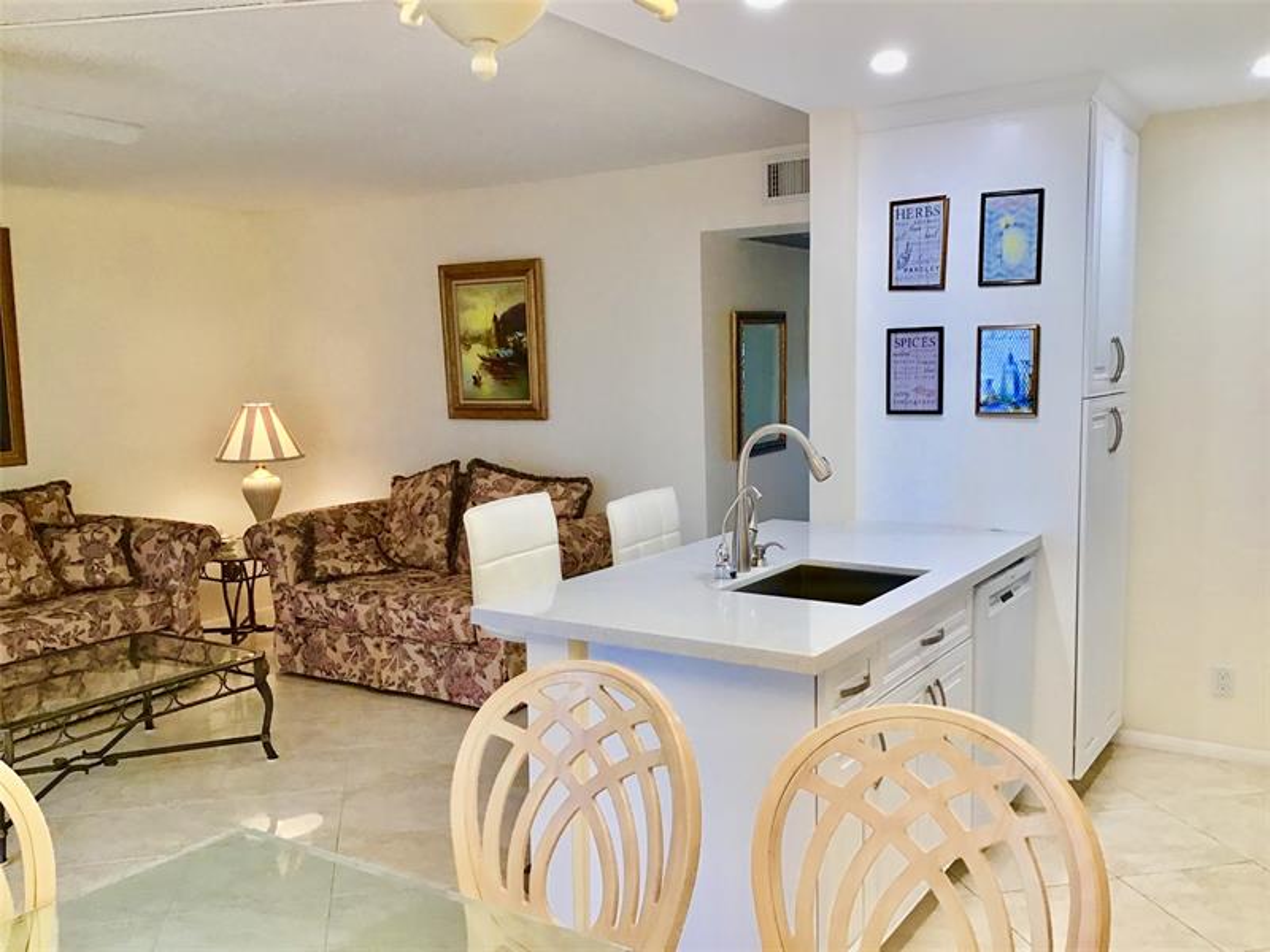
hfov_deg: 58.4
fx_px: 1137
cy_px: 476
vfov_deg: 45.4
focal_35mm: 31
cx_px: 635
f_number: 2.4
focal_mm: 3.3
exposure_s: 1/30
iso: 40
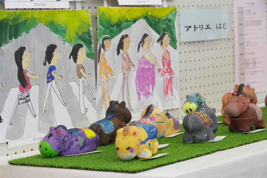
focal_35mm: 117
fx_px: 868
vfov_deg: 11.7
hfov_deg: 17.5
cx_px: 134
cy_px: 89
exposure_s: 1/125
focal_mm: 78
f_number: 14
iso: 6400
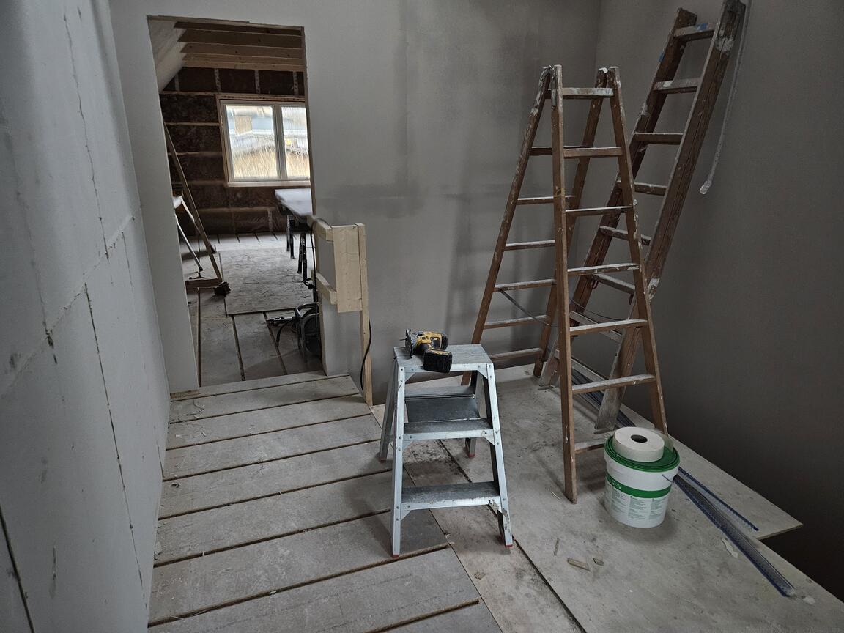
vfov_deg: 58.9
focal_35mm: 23
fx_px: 561
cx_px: 422
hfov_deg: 73.9
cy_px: 316
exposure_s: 1/25
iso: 800
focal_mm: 5.4
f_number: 1.8
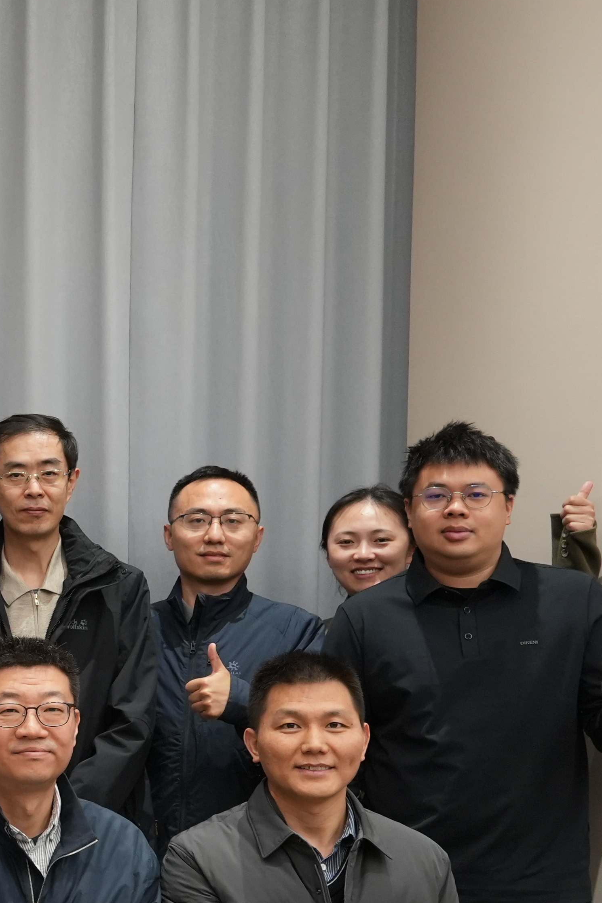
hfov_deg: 12.9
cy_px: 687
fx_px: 2282
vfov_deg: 22.2
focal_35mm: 91
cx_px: -631
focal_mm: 29
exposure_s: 1/30
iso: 1250
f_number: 7.1
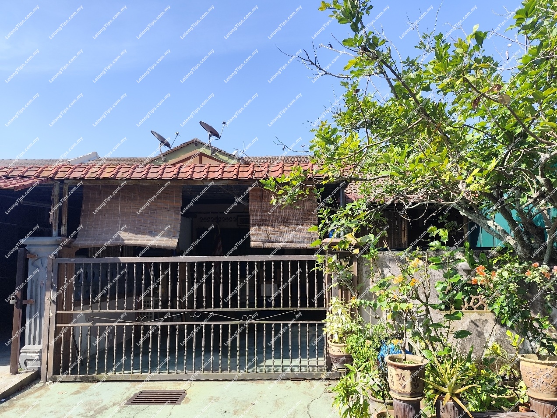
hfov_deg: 73.9
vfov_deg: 58.9
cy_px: 209
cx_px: 278
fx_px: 370
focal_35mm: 23
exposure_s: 1/436
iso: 50
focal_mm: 6.14
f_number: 1.65
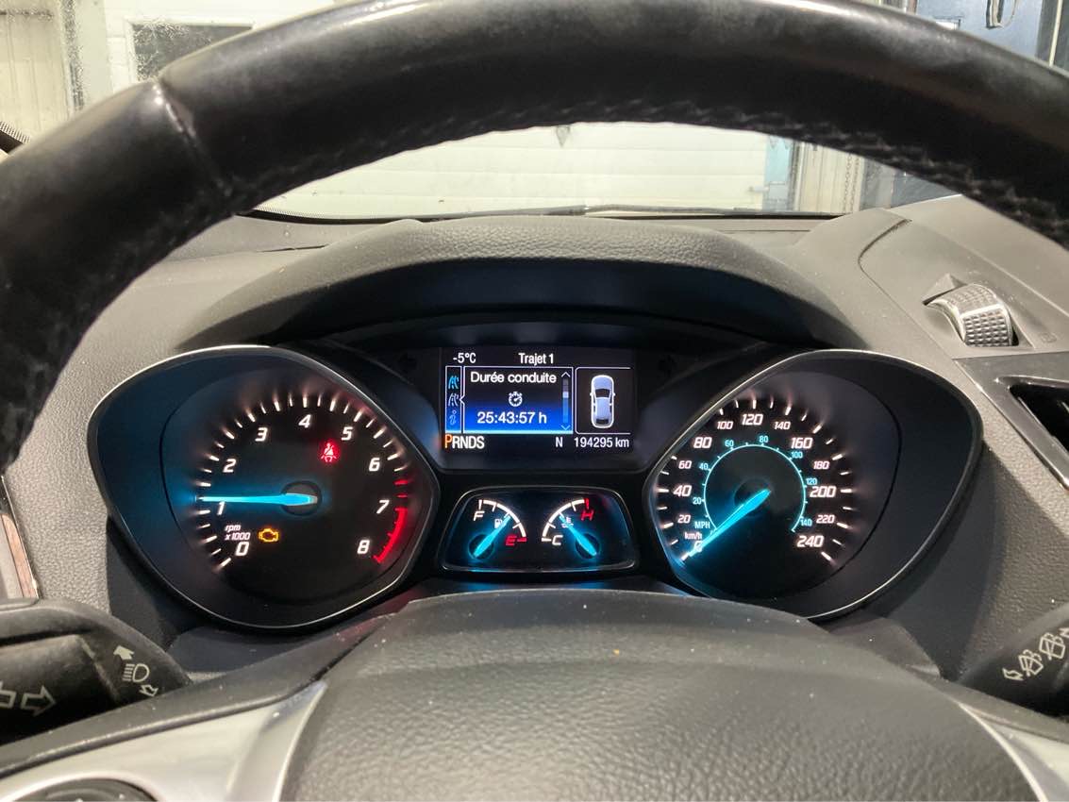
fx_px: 896
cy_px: 401
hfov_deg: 61.7
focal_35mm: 29
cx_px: 534
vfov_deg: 48.2
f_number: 1.8
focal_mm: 3
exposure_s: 1/38
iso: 250
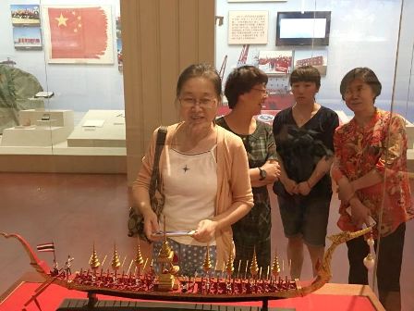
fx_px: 347
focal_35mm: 29
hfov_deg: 61.7
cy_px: 156
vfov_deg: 48.2
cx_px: 207
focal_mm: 4.15
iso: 125
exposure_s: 1/8
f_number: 2.2
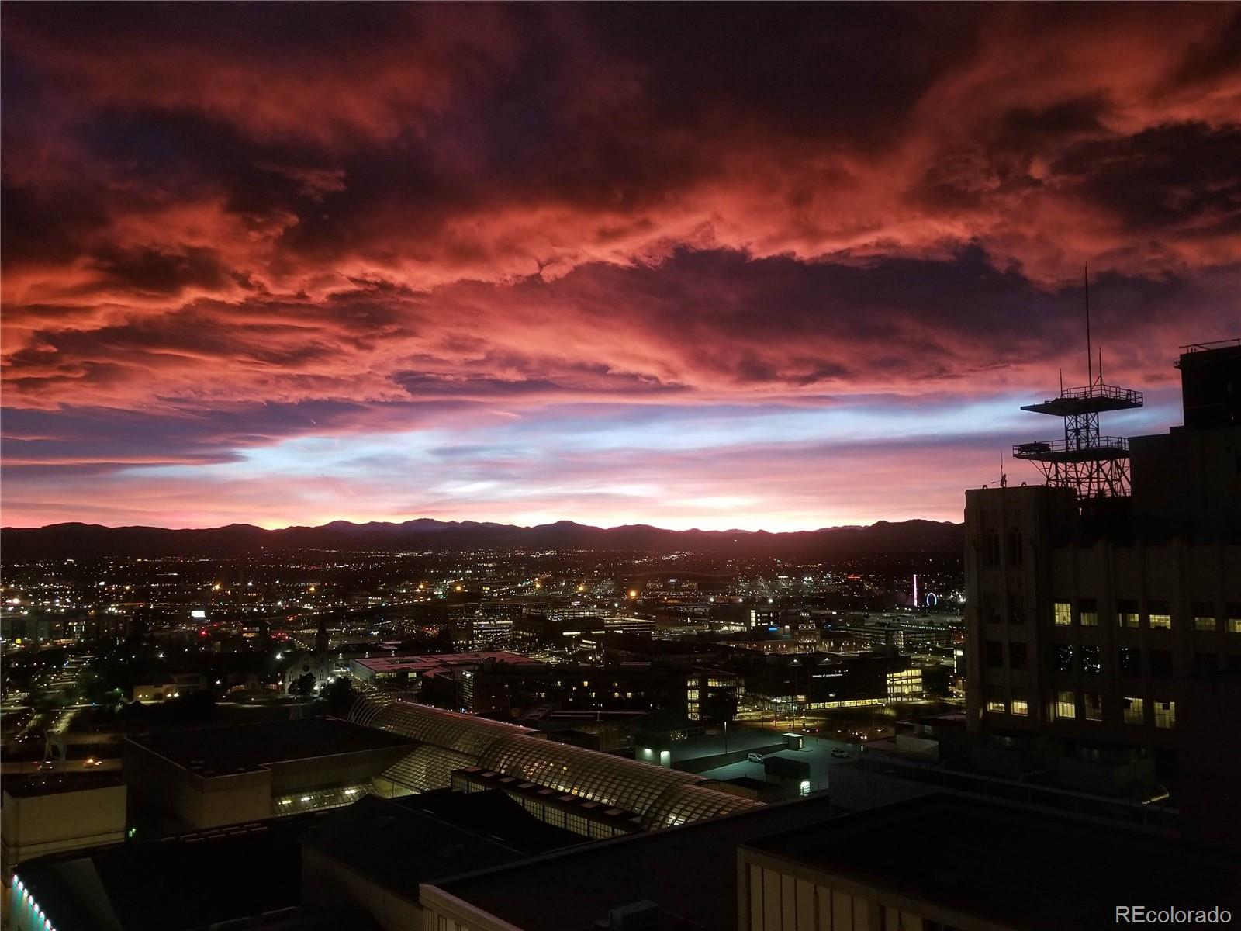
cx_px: 620
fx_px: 932
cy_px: 466
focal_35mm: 26
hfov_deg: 67.3
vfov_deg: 53.1
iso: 250
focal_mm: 4.25
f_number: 1.7
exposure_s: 1/20
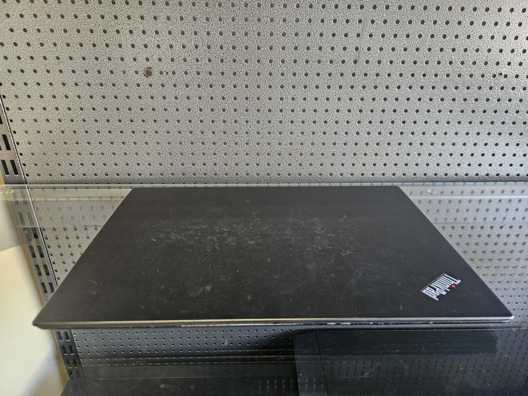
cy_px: 198
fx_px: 351
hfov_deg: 73.9
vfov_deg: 58.9
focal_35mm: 23
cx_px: 264
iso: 500
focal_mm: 5.4
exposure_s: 1/100
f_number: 1.8
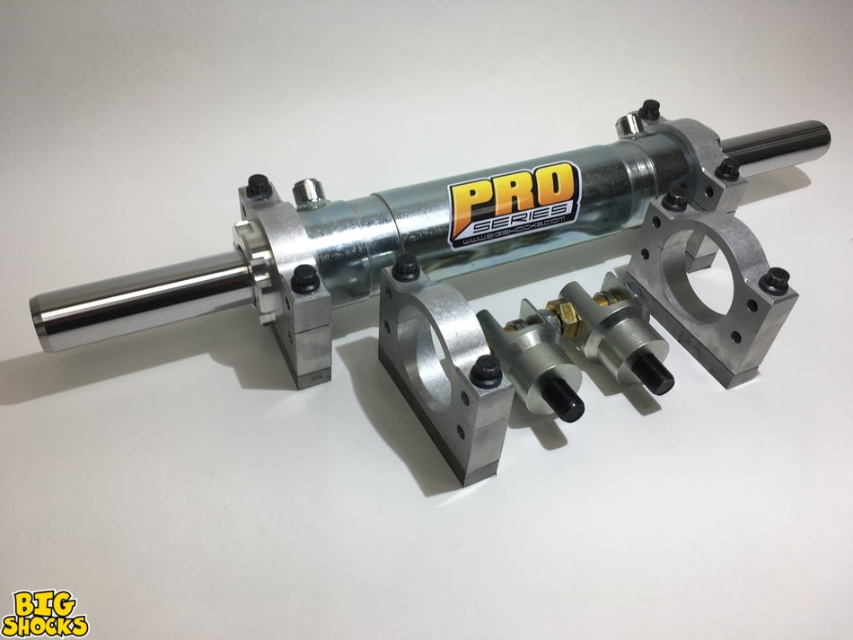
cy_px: 320
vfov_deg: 48.2
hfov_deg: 61.6
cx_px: 426
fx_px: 715
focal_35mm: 29
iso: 25
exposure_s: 1/146
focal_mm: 4.15
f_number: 2.2
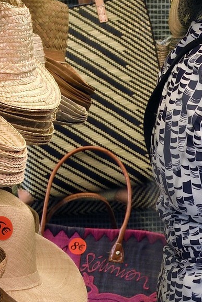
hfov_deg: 5.4
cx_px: 389
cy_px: 220
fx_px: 2093
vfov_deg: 8.3
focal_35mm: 249
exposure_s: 1/125
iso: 400
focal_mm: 60
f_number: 10
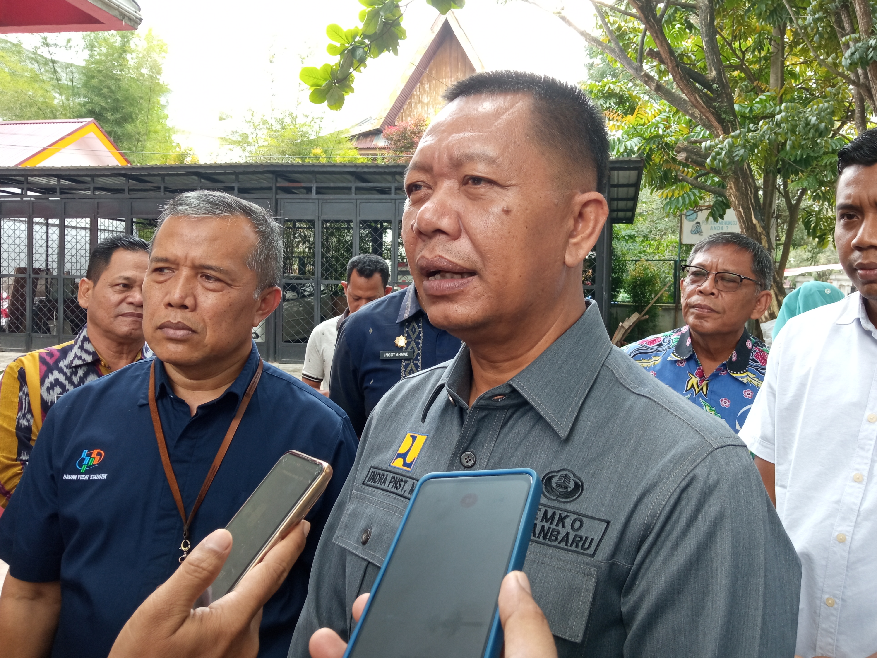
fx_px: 735
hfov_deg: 61.6
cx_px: 468
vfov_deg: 48.2
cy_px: 305
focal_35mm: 29
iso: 139
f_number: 2.2
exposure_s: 1/100
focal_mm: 3.79
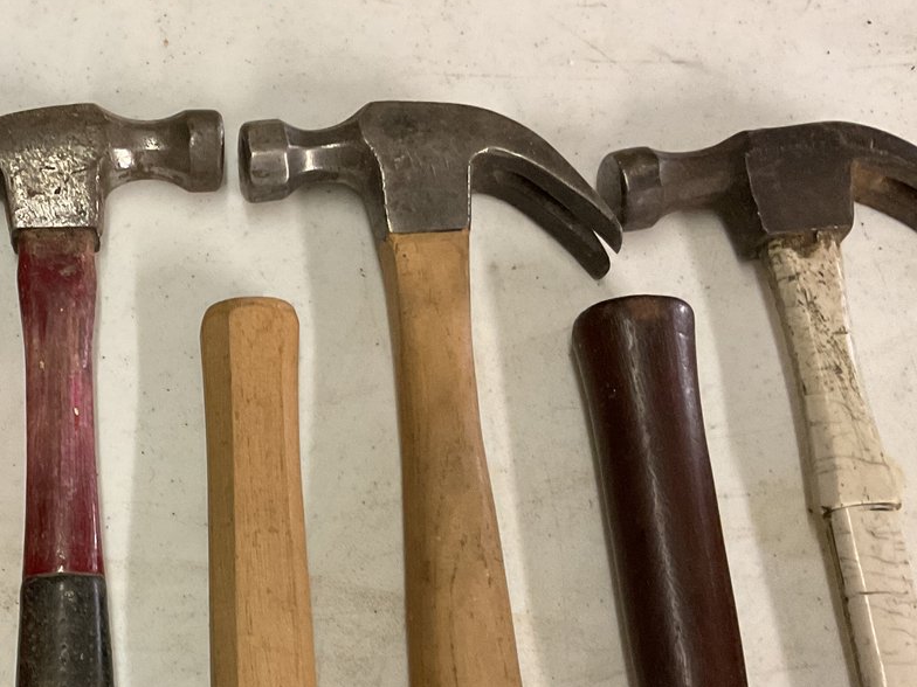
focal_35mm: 56
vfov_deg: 25.8
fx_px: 1483
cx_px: 136
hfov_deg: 33.0
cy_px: 503
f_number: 1.8
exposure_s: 1/60
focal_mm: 3
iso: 250
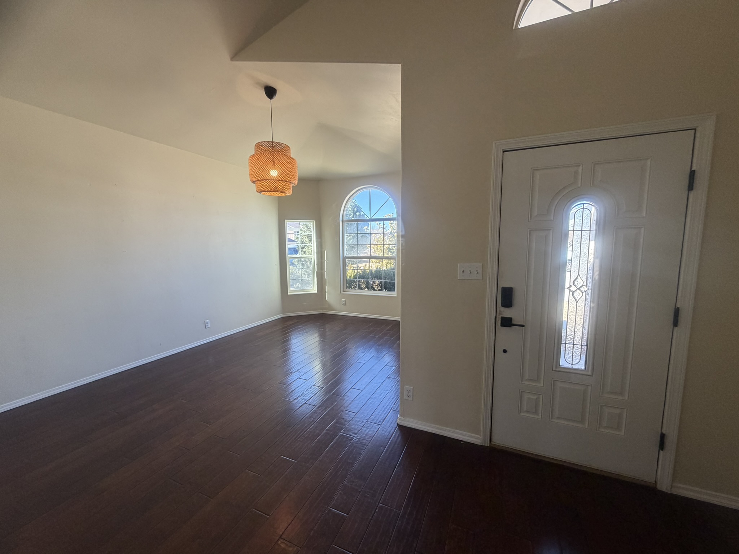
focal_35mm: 14
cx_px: 370
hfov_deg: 102.1
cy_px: 277
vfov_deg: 85.7
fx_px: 299
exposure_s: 1/120
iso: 200
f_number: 2.2
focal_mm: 2.22
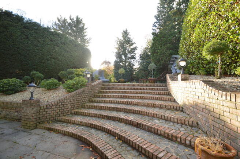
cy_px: 80
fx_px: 100
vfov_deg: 77.2
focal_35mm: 15
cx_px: 120
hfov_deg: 100.4
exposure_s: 1/200
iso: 250
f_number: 3.5
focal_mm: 10
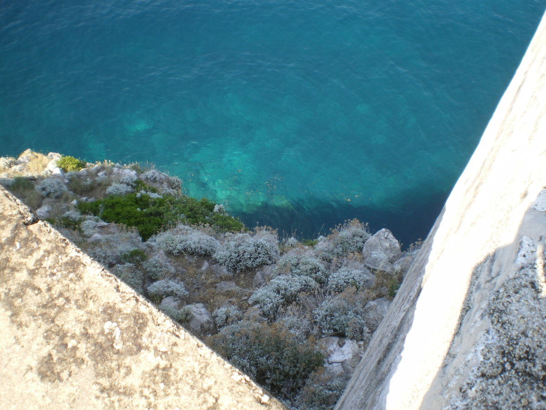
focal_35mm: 36
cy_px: 205
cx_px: 273
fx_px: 568
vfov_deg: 39.7
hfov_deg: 51.4
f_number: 4.6
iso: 50
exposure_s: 1/125
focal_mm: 6.3
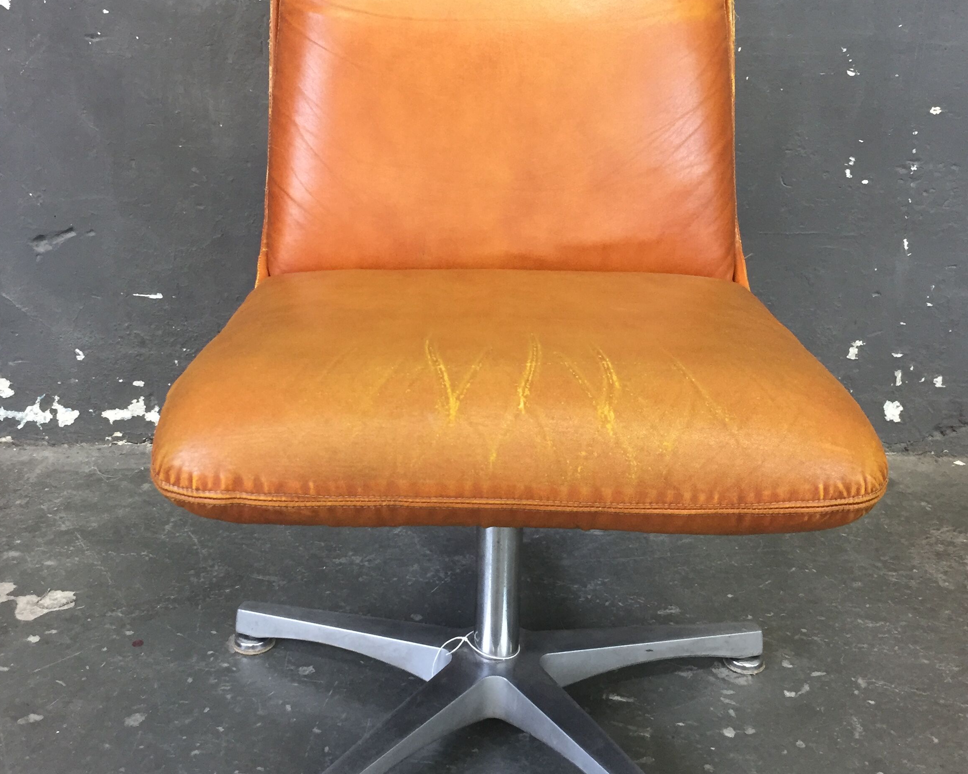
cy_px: 338
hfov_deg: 45.8
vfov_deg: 37.3
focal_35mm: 40
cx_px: 476
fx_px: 1146
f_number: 2.2
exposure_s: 1/33
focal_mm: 4.15
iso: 160
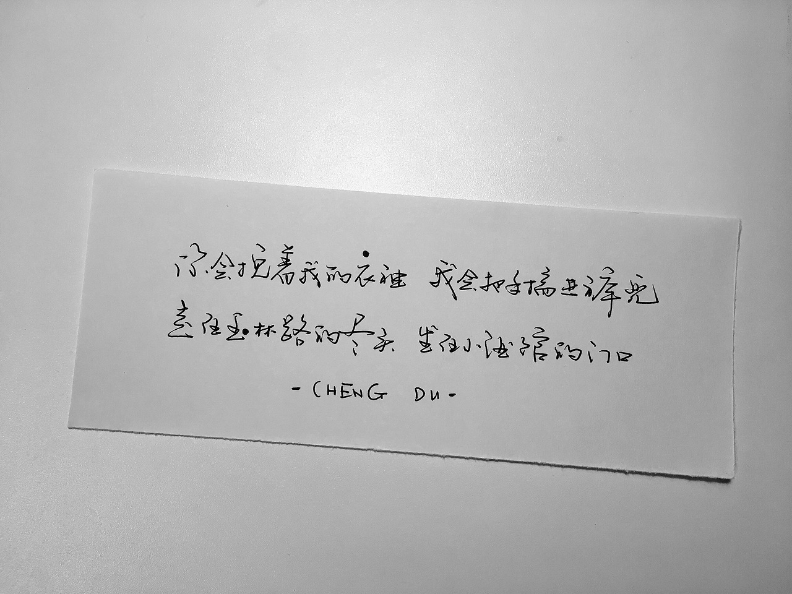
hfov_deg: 61.7
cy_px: 297
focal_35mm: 29
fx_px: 664
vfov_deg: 48.2
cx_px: 396
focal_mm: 4.15
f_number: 2.2
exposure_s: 1/33
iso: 25
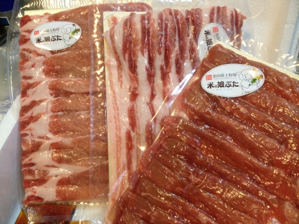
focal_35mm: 35
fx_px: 302
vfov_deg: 40.7
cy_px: 112
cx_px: 150
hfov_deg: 52.6
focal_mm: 4.28
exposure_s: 1/20
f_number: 2.4
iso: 125
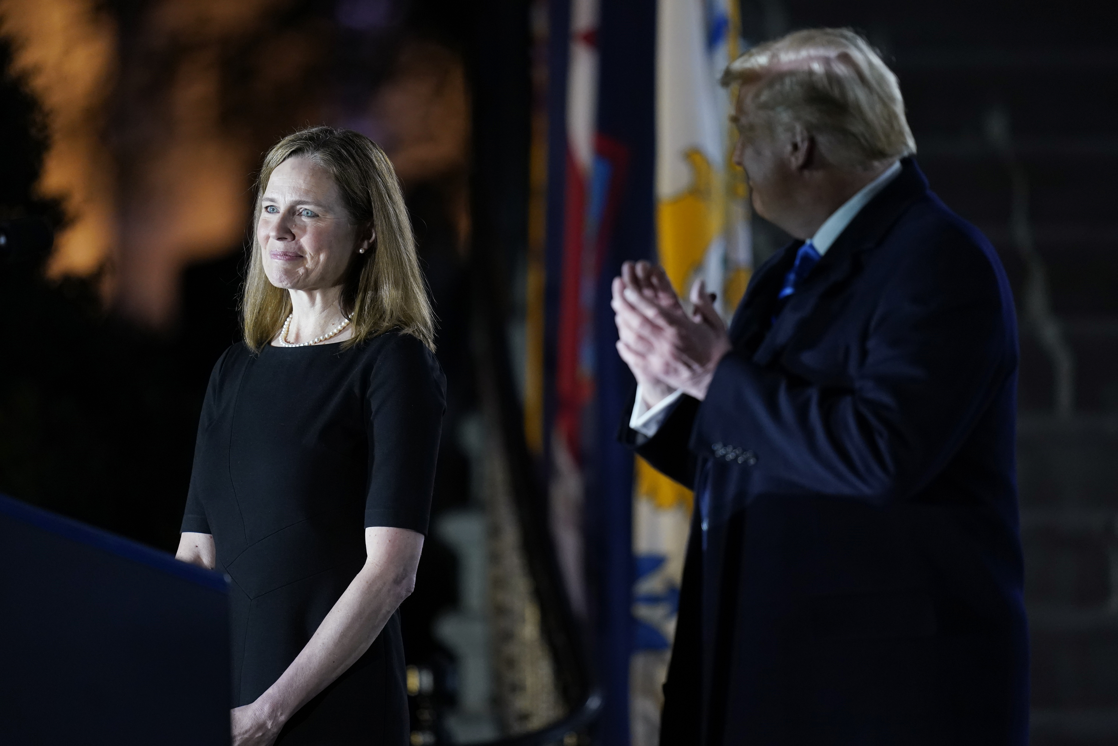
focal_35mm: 400
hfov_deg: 5.2
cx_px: 559
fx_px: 12421
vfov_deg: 3.4
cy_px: 373
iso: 3200
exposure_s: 1/500
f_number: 2.8
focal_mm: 400
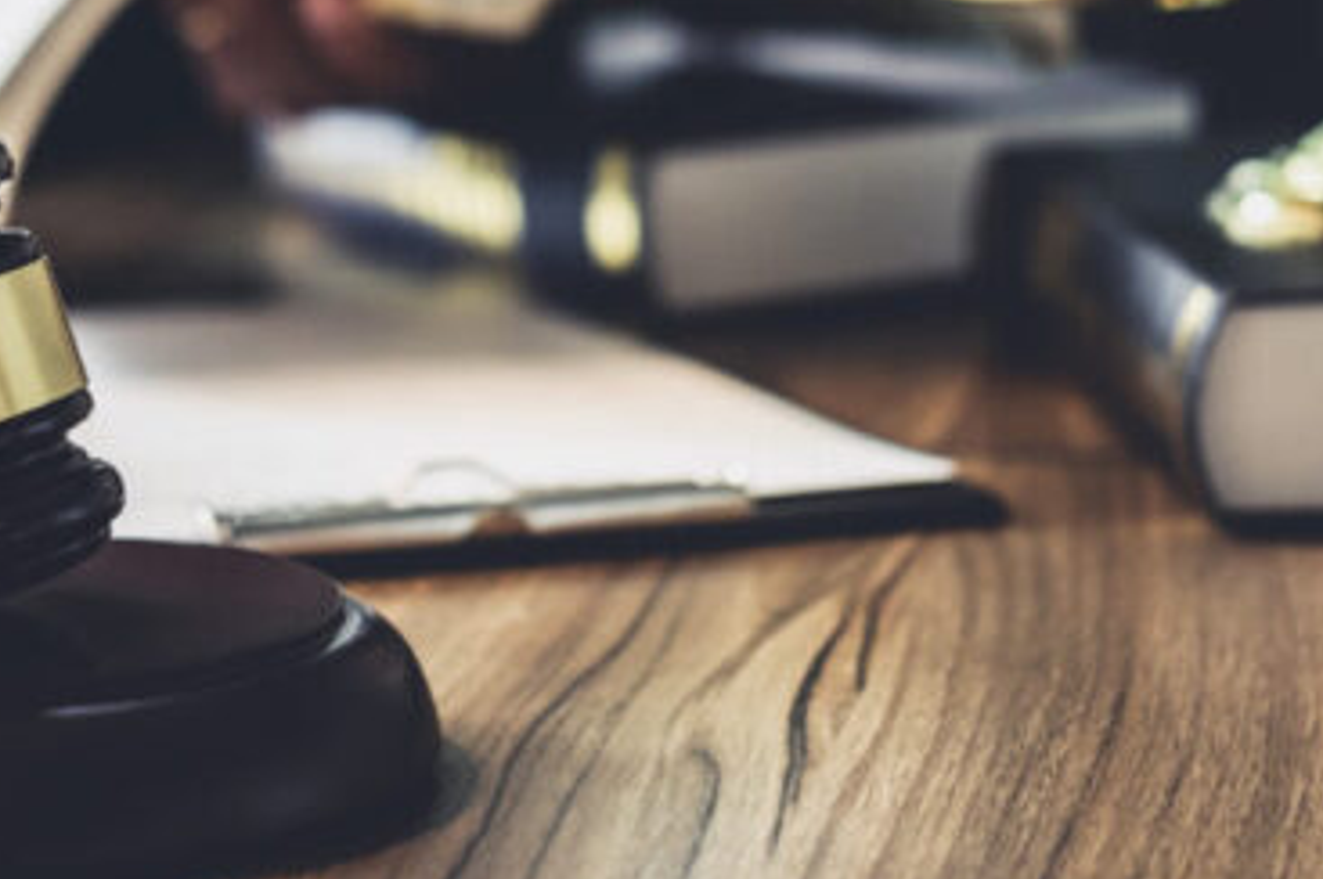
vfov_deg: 12.3
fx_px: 4076
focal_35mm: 111
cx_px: 577
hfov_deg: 18.4
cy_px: 144
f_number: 2
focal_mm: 35
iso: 640
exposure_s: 1/80
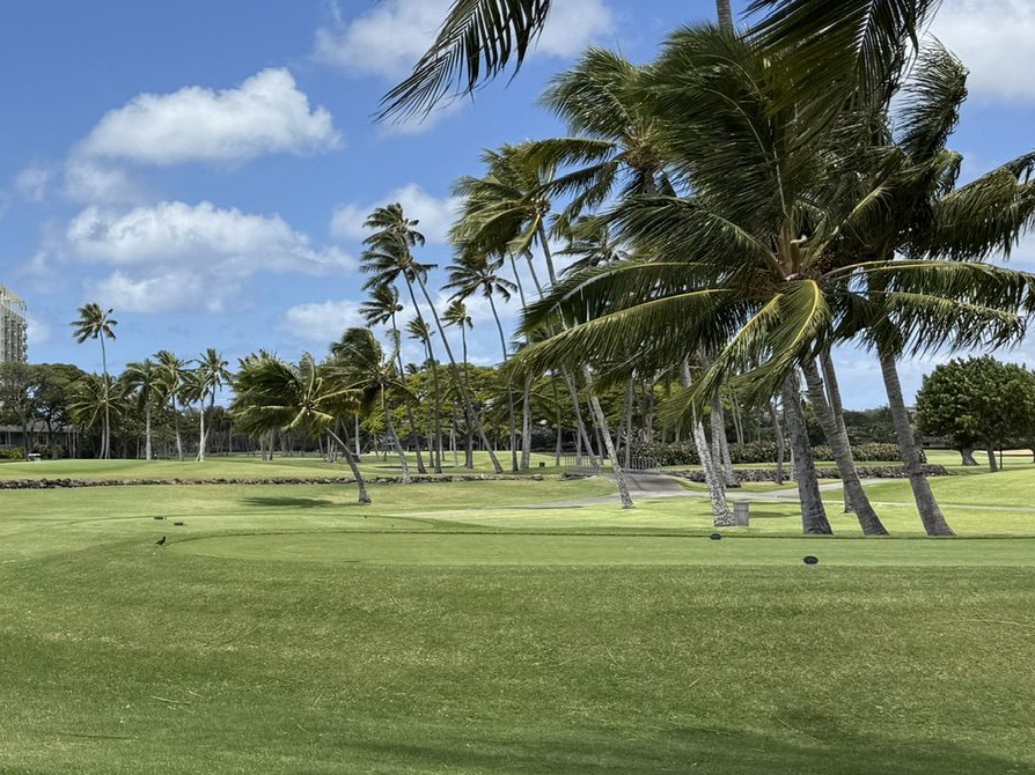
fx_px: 1644
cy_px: 378
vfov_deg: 26.5
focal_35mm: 55
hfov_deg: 31.4
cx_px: -79
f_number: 1.78
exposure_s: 1/6711
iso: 80
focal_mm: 6.76
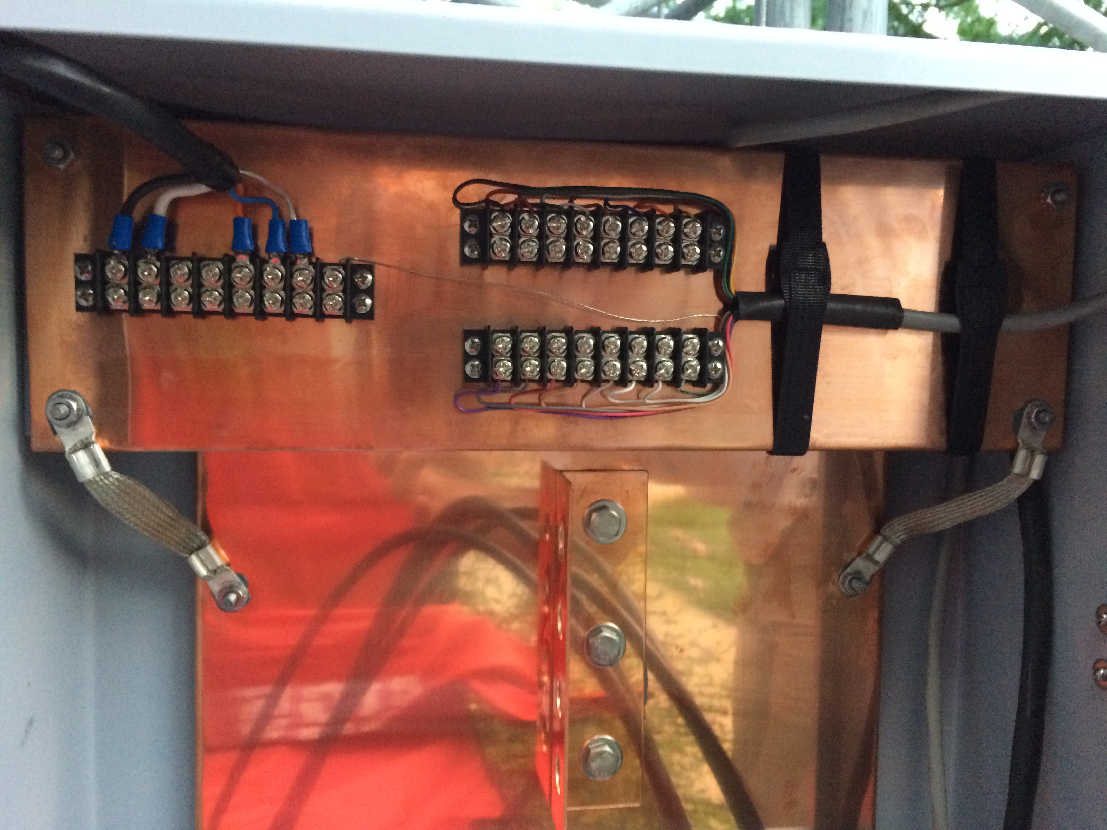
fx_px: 927
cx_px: 554
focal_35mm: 29
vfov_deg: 48.2
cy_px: 415
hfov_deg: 61.7
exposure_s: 1/15
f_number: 2.2
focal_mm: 4.15
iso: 250
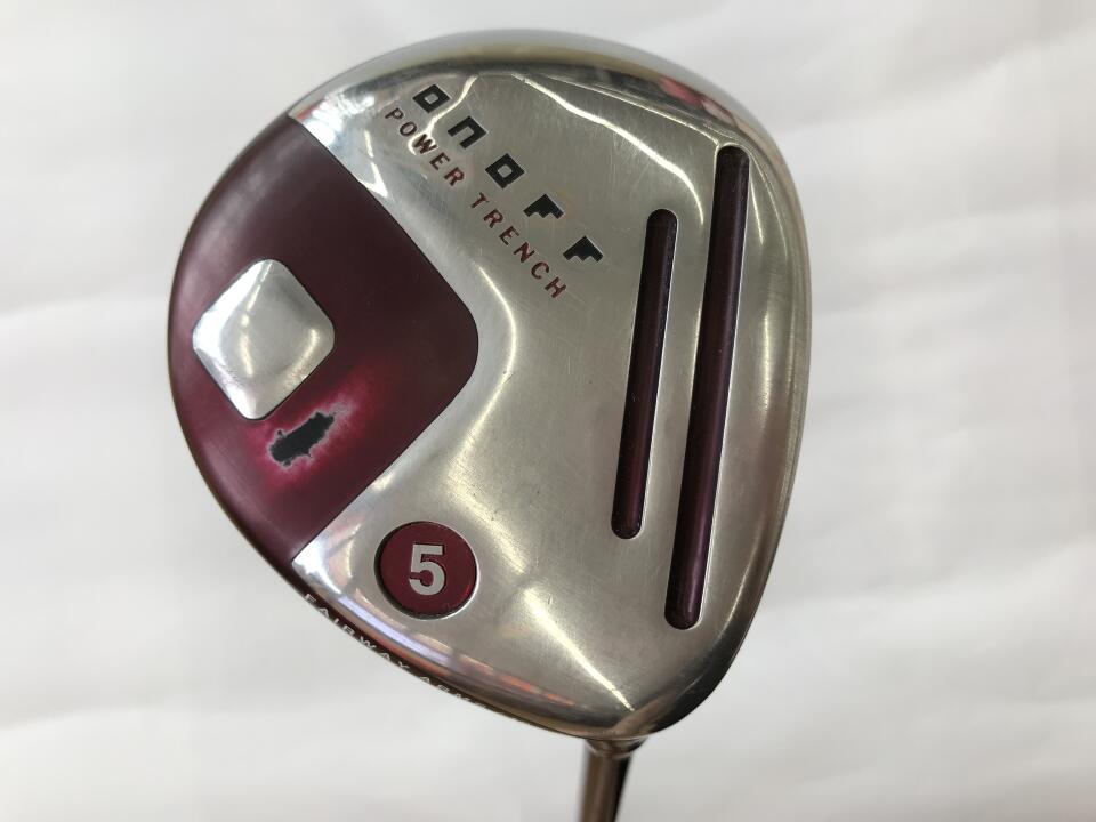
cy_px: 411
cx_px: 548
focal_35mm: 28
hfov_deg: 63.4
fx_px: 887
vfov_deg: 49.7
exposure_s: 1/170
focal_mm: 3.99
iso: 20
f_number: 1.8
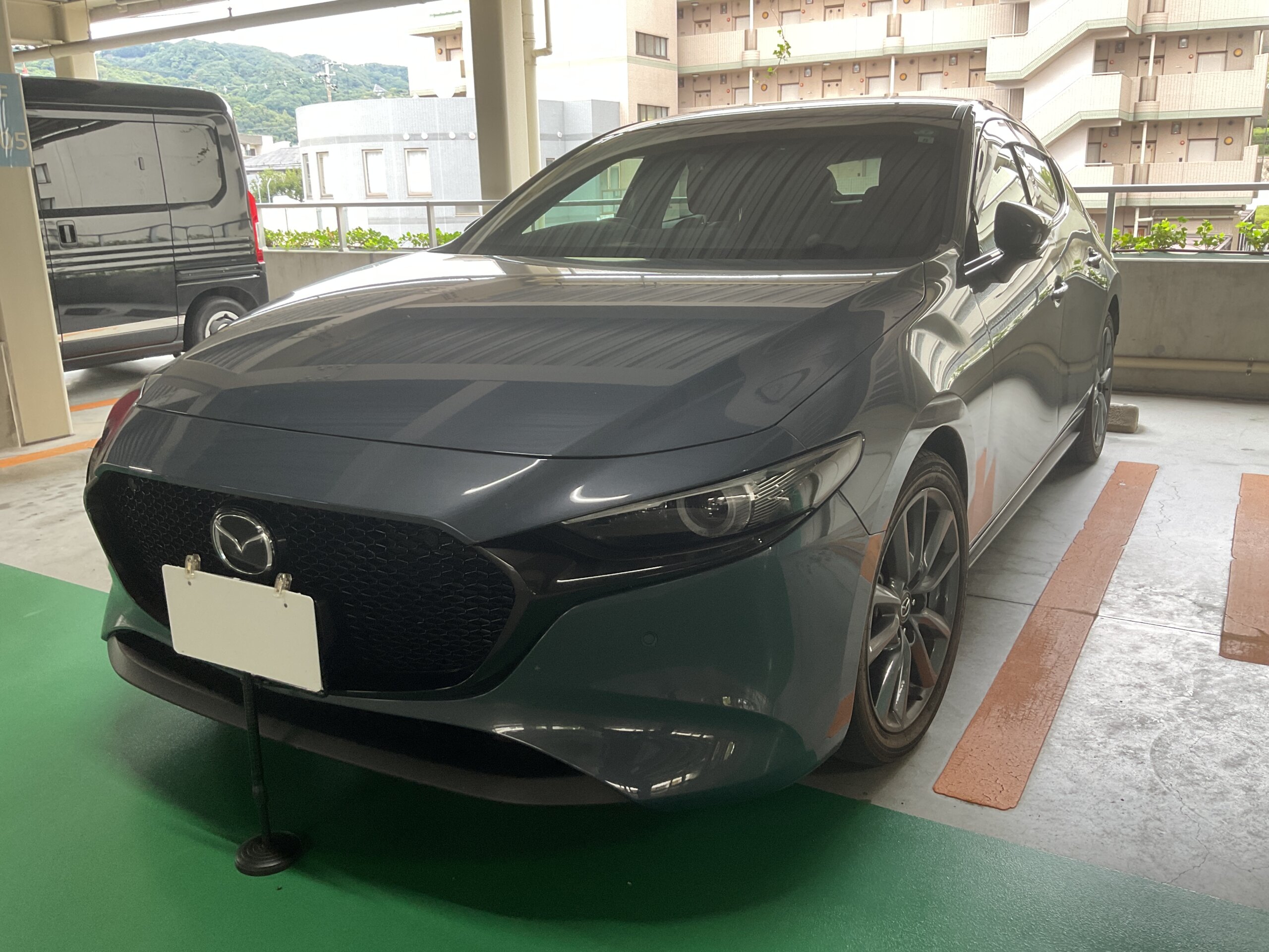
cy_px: 476
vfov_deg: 48.2
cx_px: 634
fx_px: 1063
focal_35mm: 29
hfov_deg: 61.7
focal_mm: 3
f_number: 1.8
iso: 50
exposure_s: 1/60
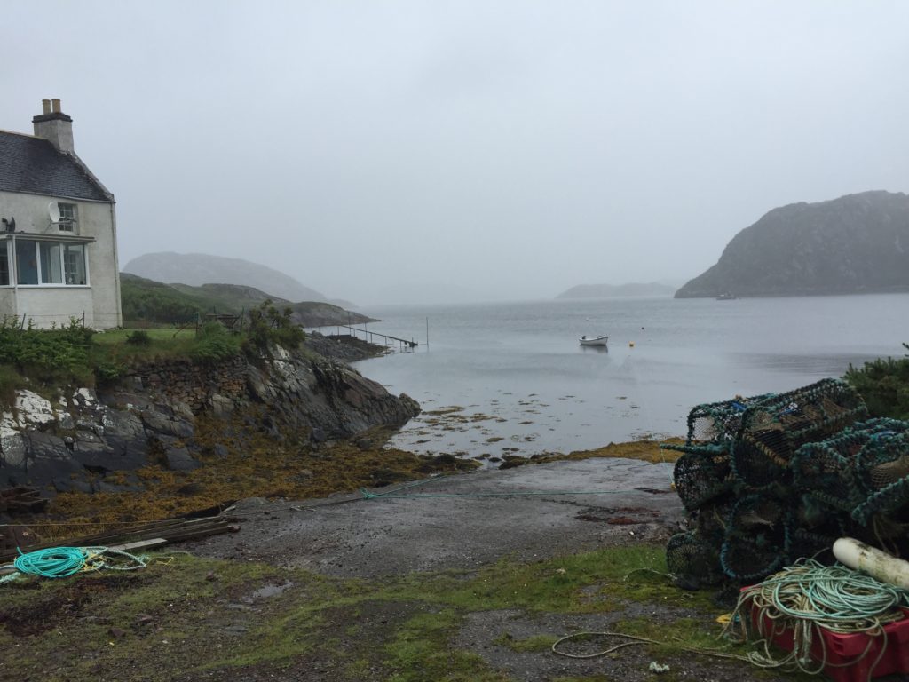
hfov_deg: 61.7
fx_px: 762
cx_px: 454
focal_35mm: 29
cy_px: 341
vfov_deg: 48.2
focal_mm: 4.15
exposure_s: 1/964
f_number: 2.2
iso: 32
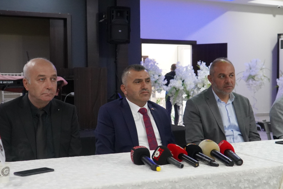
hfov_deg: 36.1
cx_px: 163
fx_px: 433
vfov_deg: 24.6
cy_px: 109
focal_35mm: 55
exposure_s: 1/160
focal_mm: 31
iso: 6400
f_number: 4
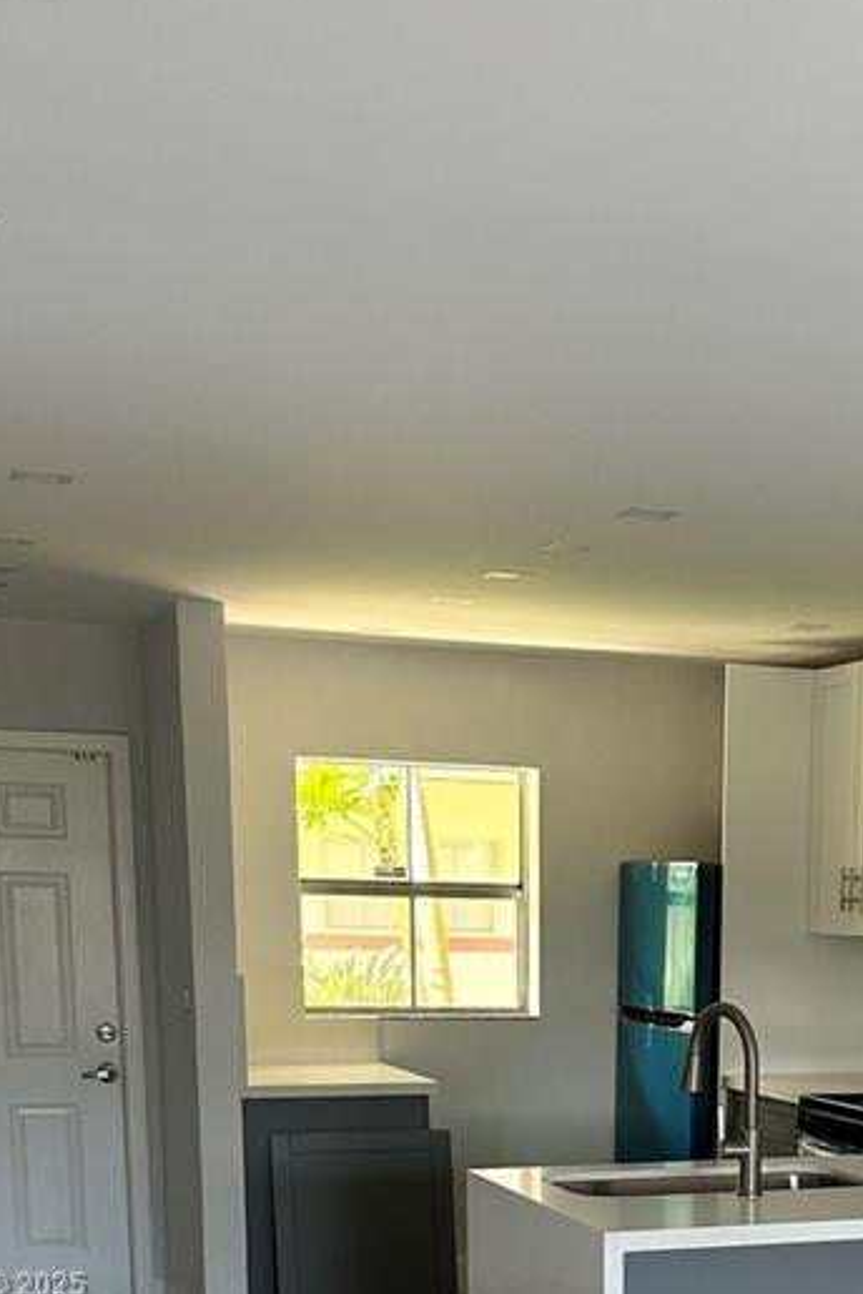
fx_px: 2085
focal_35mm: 58
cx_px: 755
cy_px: 1286
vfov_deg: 31.9
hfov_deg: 22.9
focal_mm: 6.86
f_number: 1.78
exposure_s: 1/121
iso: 125
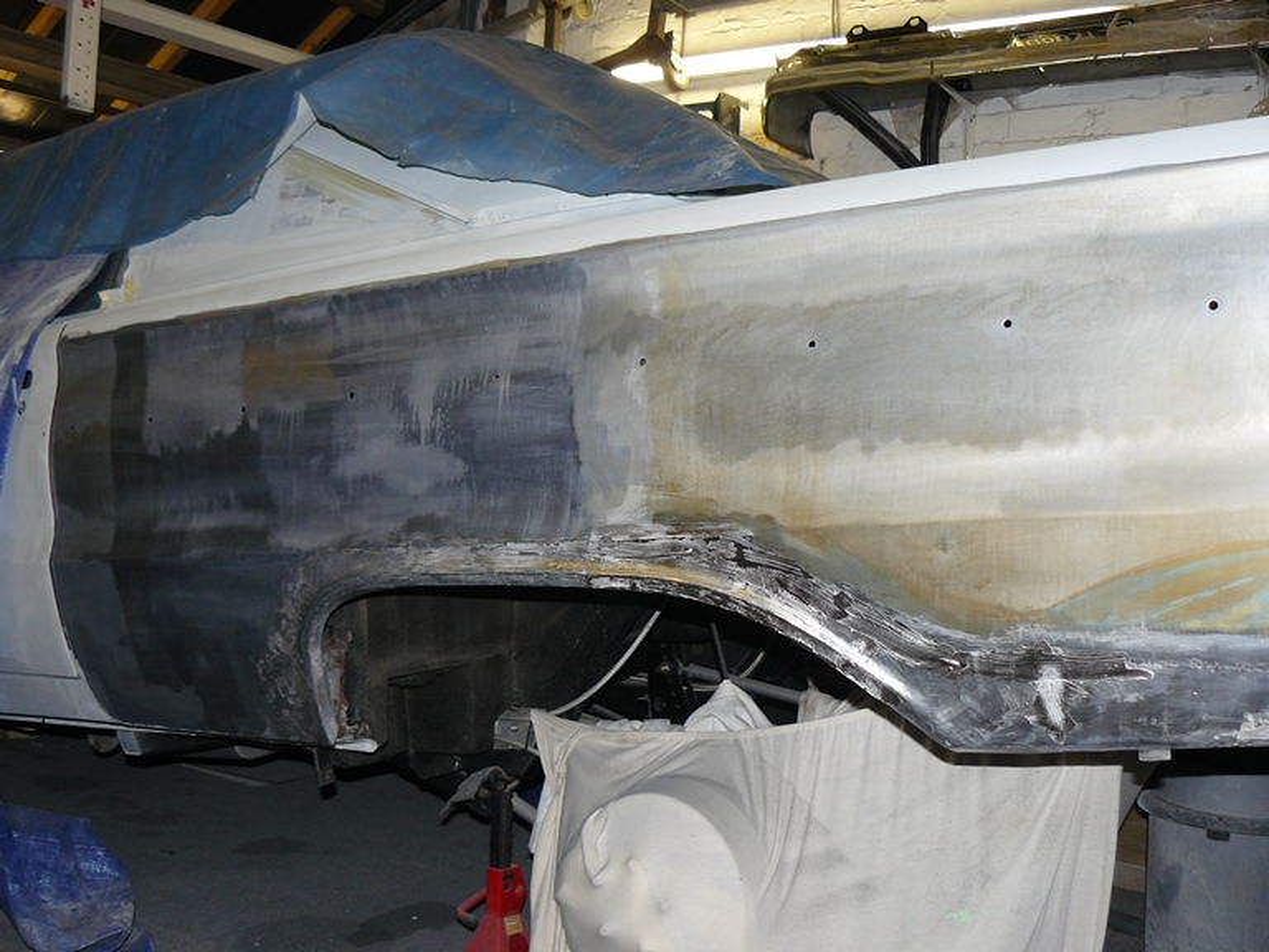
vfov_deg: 39.7
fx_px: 1320
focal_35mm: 36
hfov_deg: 51.4
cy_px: 476
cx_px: 634
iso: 100
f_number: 2.8
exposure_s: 1/30
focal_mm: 6
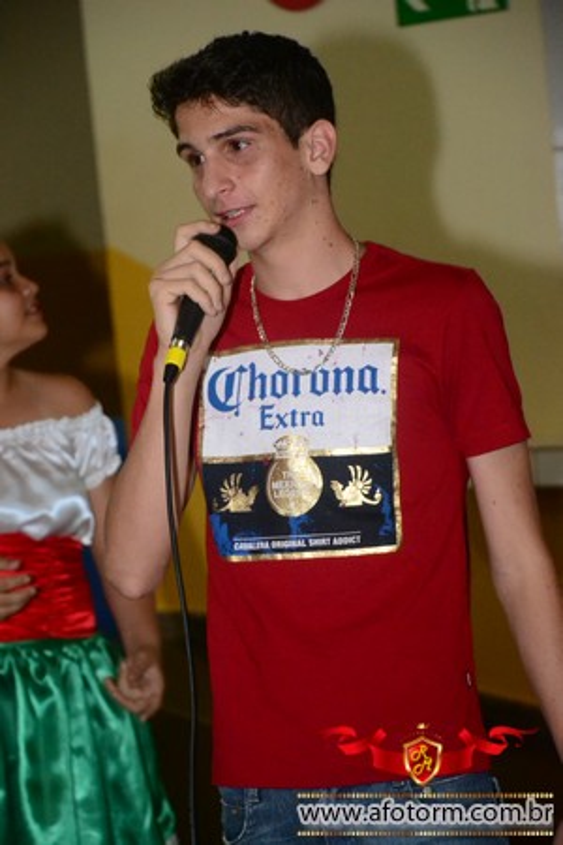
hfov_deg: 9.1
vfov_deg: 13.7
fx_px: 3518
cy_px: 422
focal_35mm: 150
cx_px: 282
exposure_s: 1/80
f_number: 5.6
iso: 3200
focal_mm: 100
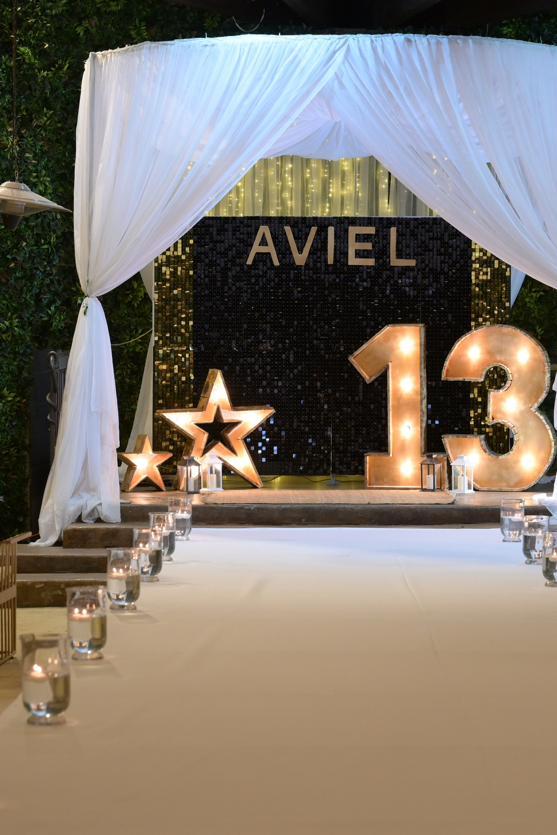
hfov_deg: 13.3
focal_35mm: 103
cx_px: 340
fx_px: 2391
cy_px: 415
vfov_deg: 19.8
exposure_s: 1/200
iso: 1600
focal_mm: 68
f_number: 4.5
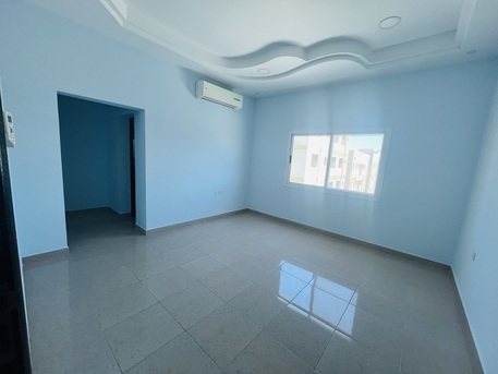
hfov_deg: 106.2
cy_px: 187
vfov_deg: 89.9
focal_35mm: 13
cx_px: 249
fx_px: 187
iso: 125
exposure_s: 1/99
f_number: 1.8
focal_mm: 1.57
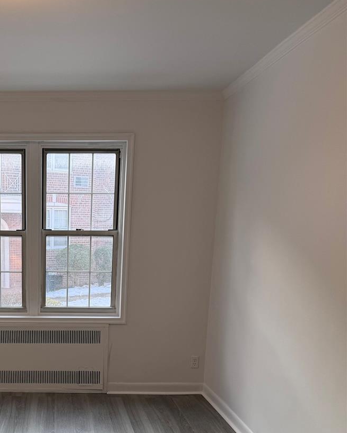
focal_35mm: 44
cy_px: 352
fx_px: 565
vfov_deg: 40.2
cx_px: 42
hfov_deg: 32.6
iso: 80
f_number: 1.78
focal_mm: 6.76
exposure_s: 1/161
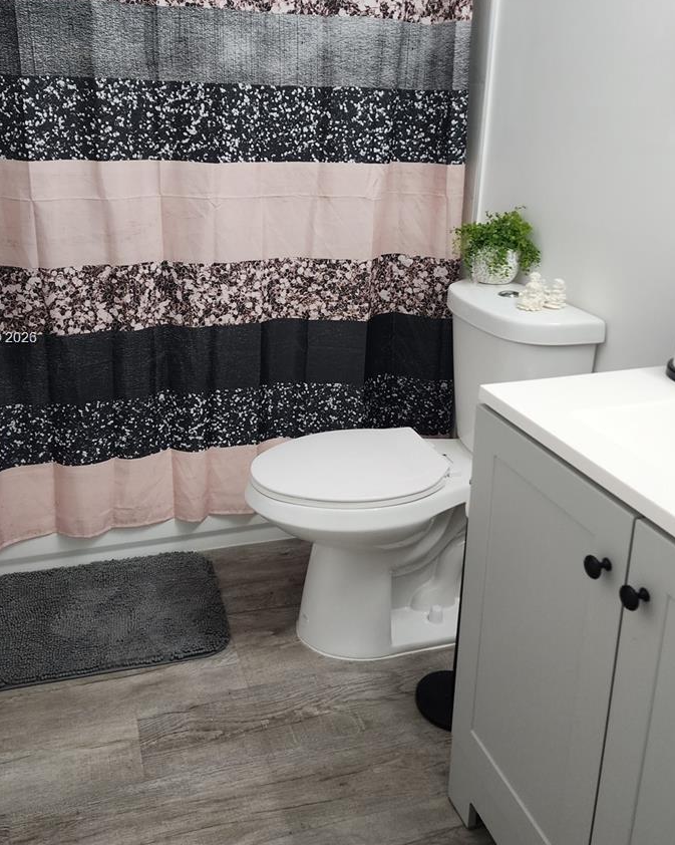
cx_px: 303
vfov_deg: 55.3
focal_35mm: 32
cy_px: 339
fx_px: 800
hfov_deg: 45.7
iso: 320
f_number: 1.8
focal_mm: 6.4
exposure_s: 1/120
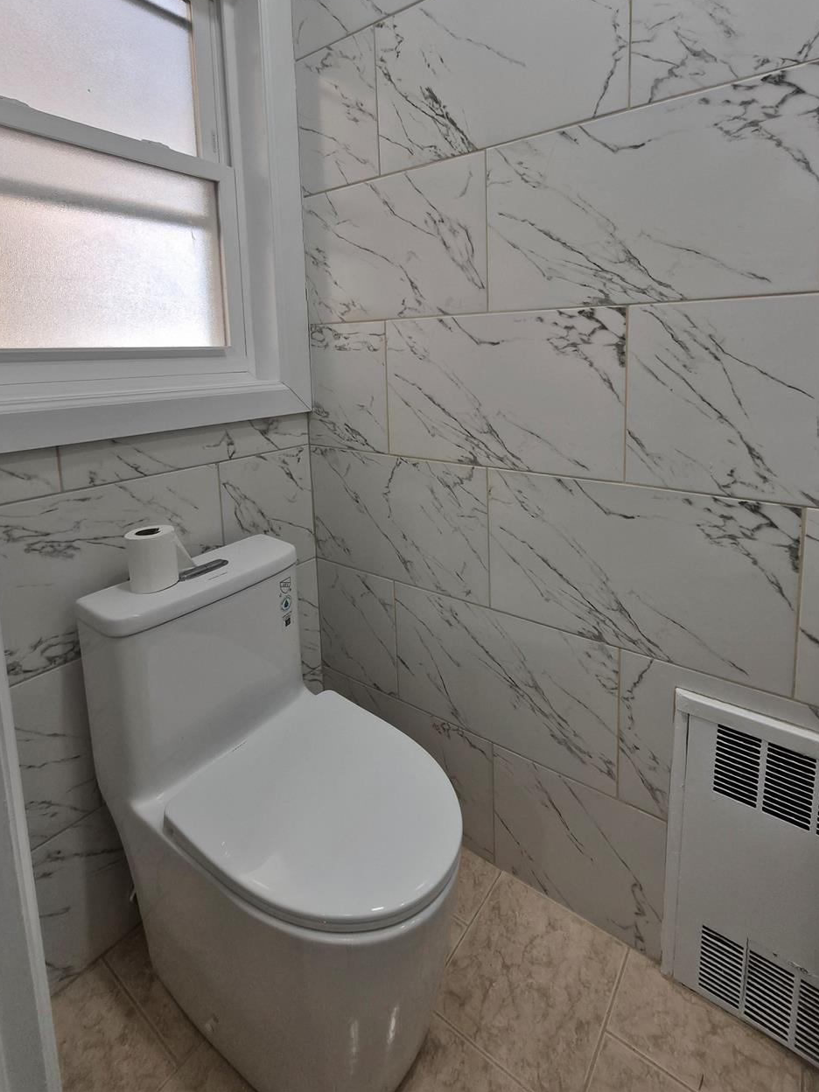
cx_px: 472
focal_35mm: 16
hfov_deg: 77.6
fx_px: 505
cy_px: 422
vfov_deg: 92.9
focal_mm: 1.7
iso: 40
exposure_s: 1/120
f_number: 2.2
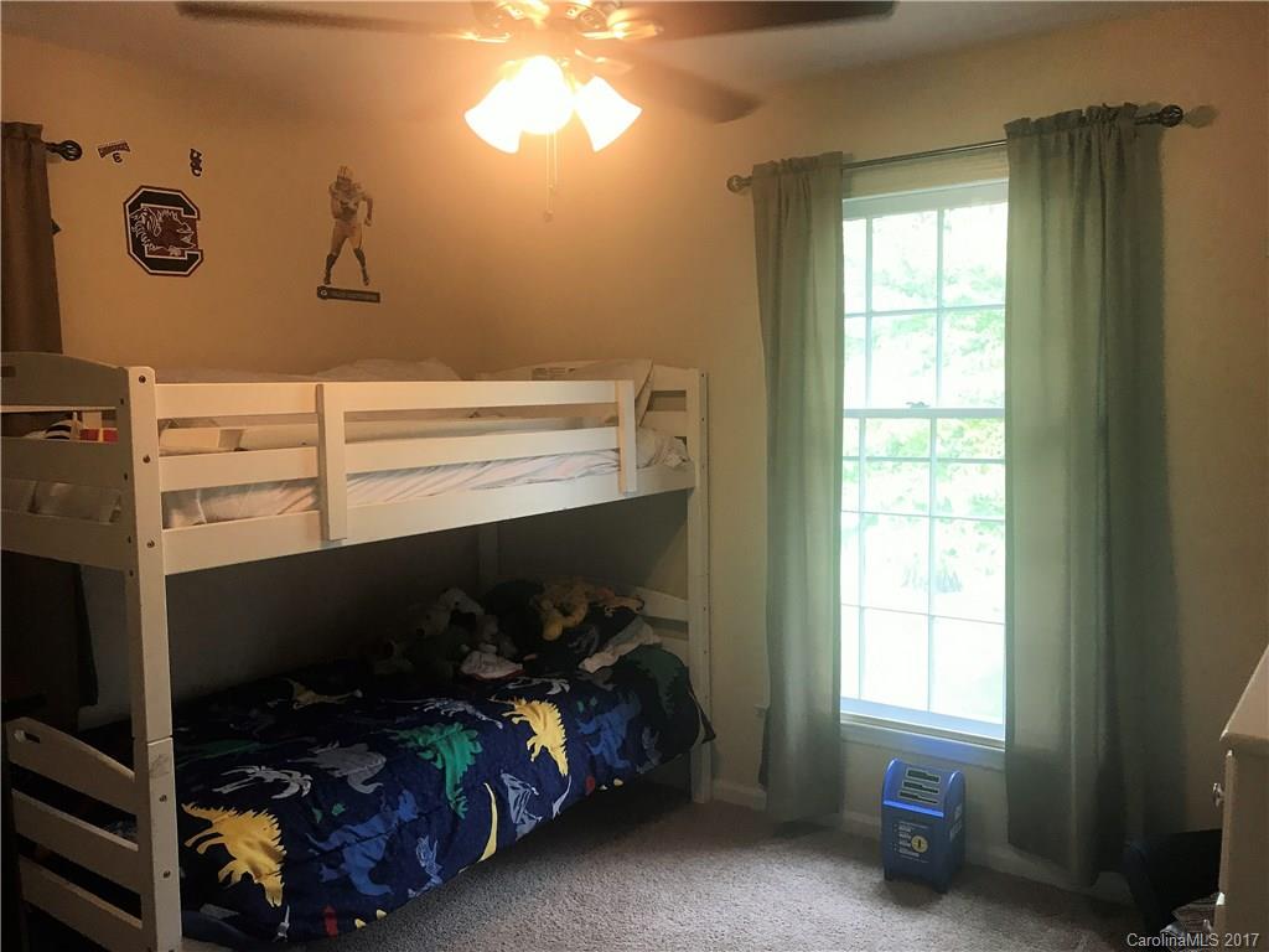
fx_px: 1026
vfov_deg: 49.7
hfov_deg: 63.4
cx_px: 634
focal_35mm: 28
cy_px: 476
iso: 20
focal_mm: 3.99
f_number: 1.8
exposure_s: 1/30
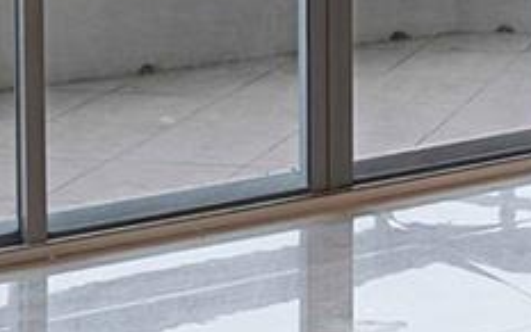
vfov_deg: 10.8
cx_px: 706
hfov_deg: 17.4
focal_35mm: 112
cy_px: -302
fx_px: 1622
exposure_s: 1/125
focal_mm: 16
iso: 320
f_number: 4
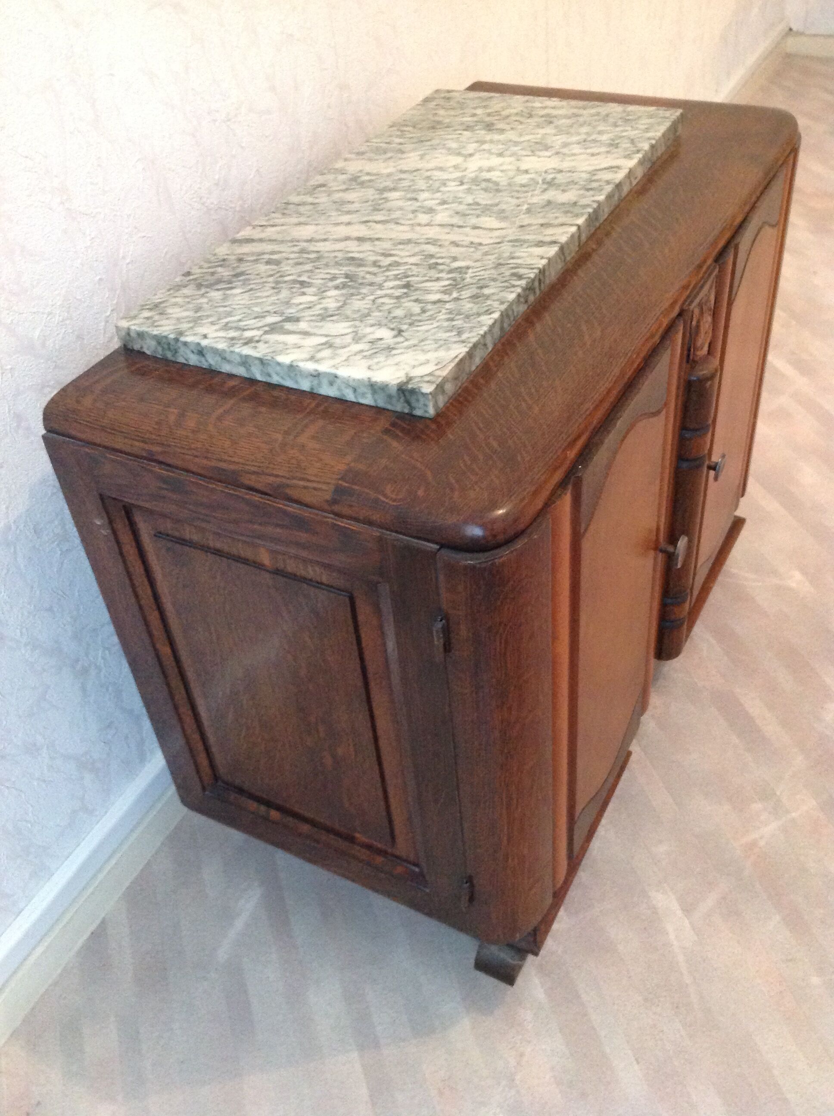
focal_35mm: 35
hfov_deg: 40.6
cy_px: 558
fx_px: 1127
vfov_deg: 52.7
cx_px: 417
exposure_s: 1/15
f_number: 2.4
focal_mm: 4.28
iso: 400
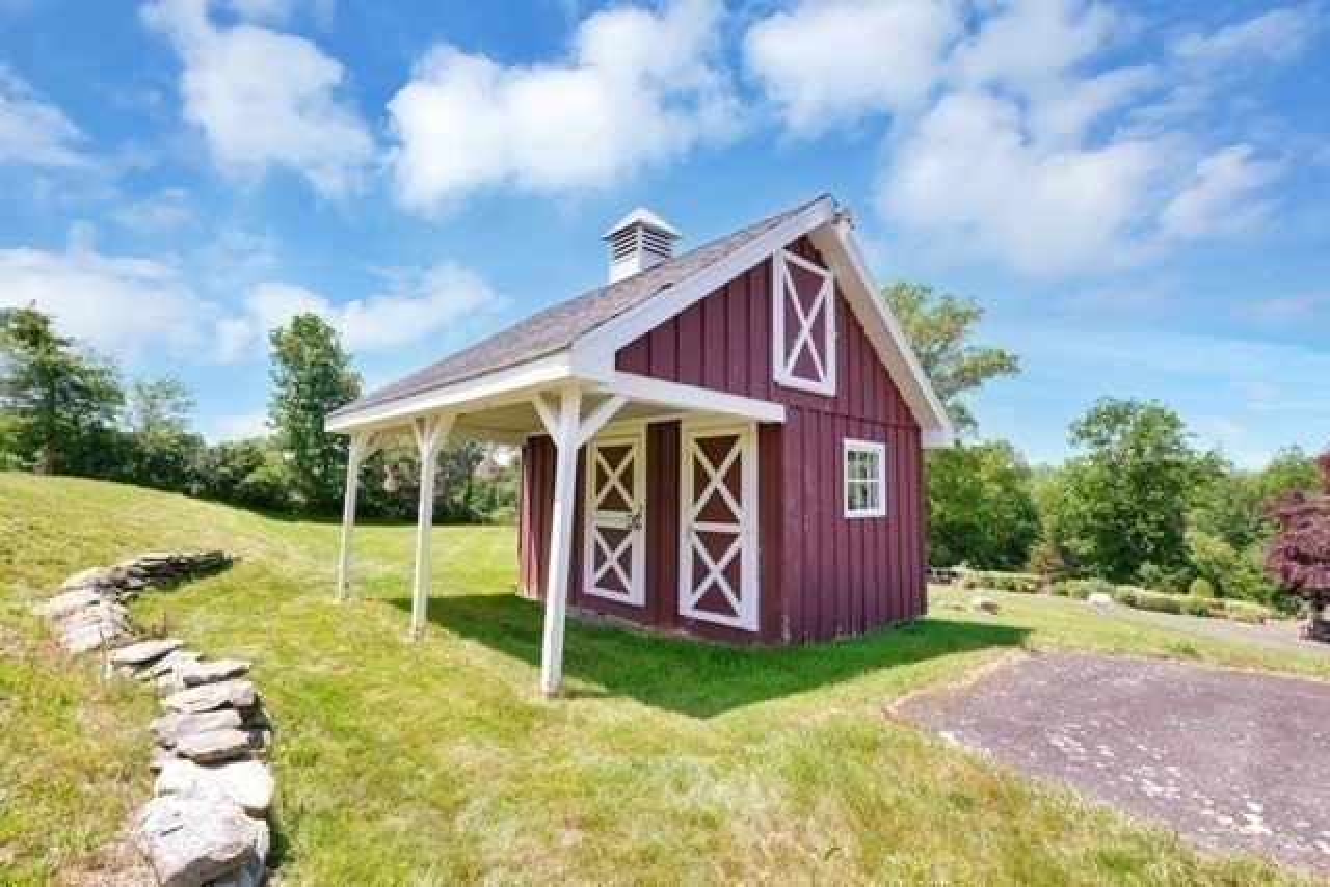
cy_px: 444
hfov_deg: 100.4
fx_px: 554
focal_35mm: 15
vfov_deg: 77.4
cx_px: 665
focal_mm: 10
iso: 400
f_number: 5.6
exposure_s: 1/500
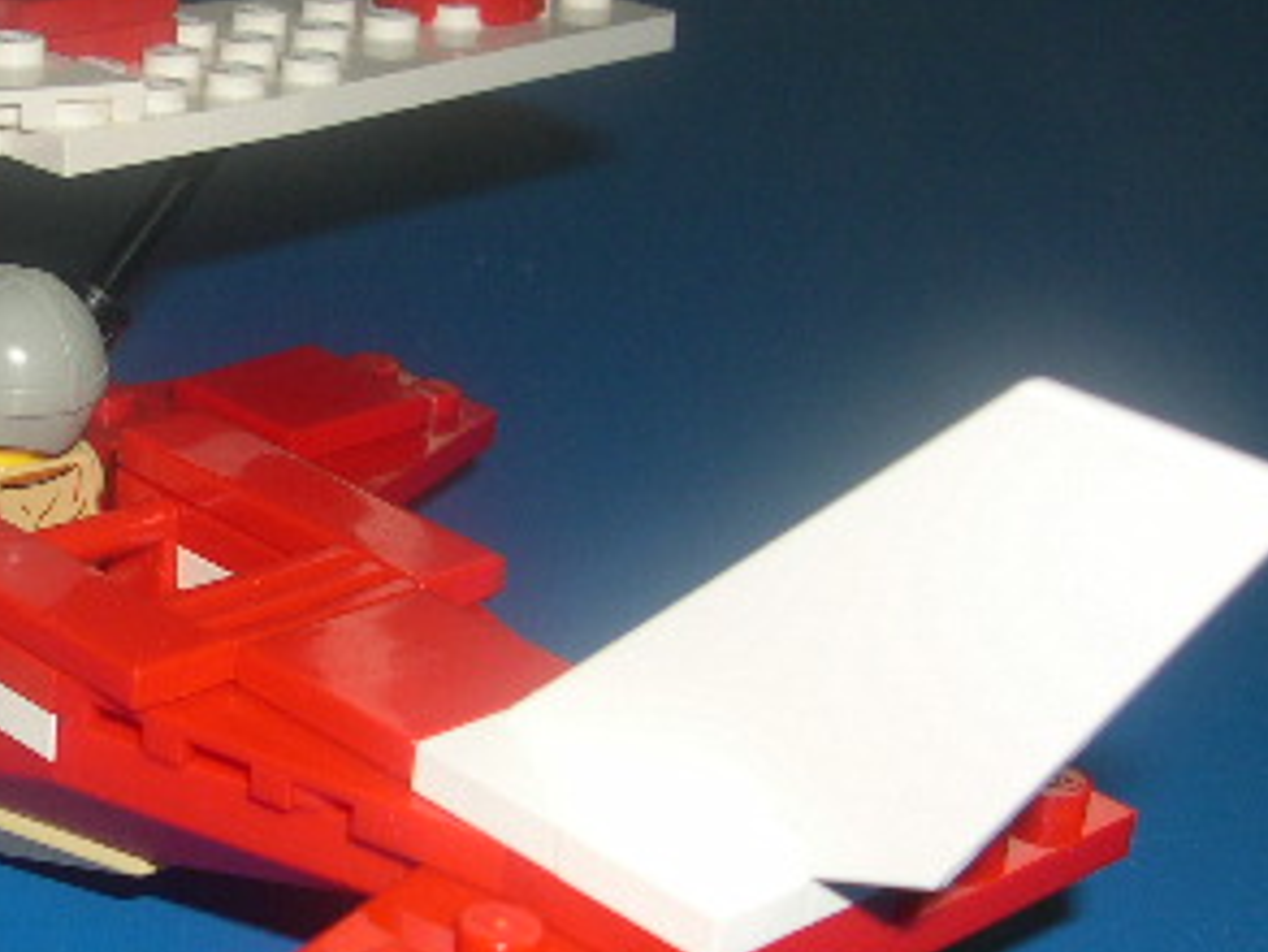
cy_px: 502
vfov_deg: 17.8
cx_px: -82
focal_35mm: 83
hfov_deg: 22.4
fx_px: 3042
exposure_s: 1/60
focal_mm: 8
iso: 100
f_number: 7.6
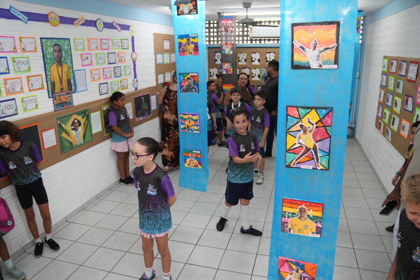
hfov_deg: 70.4
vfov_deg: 50.4
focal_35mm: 26
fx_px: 297
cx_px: 210
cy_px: 140
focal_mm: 17
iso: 500
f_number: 2.8
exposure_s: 1/125
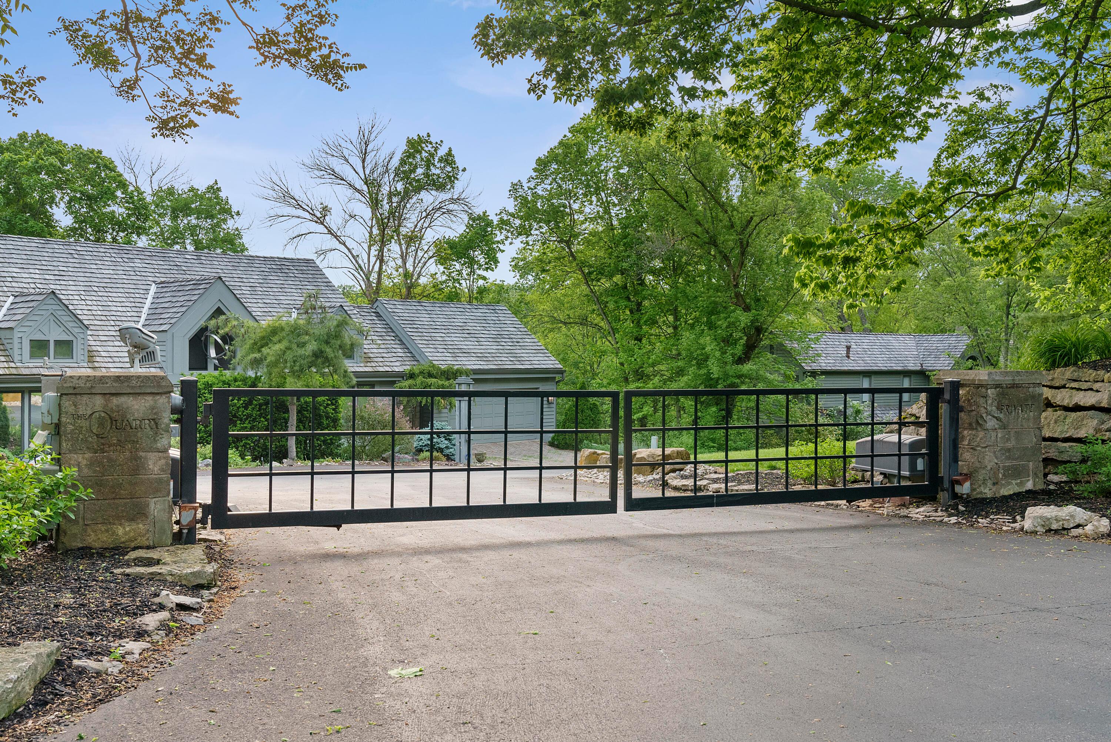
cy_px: 371
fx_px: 1019
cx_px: 556
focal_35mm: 33
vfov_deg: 40.0
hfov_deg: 57.2
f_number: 9
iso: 640
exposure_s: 1/100
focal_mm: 33
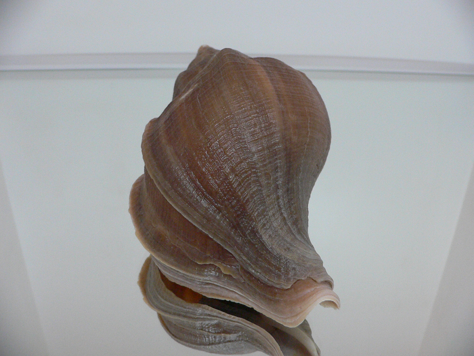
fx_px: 479
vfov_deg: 40.7
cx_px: 237
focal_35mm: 35
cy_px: 178
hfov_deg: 52.6
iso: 200
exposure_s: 1/50
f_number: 2.8
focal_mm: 4.6
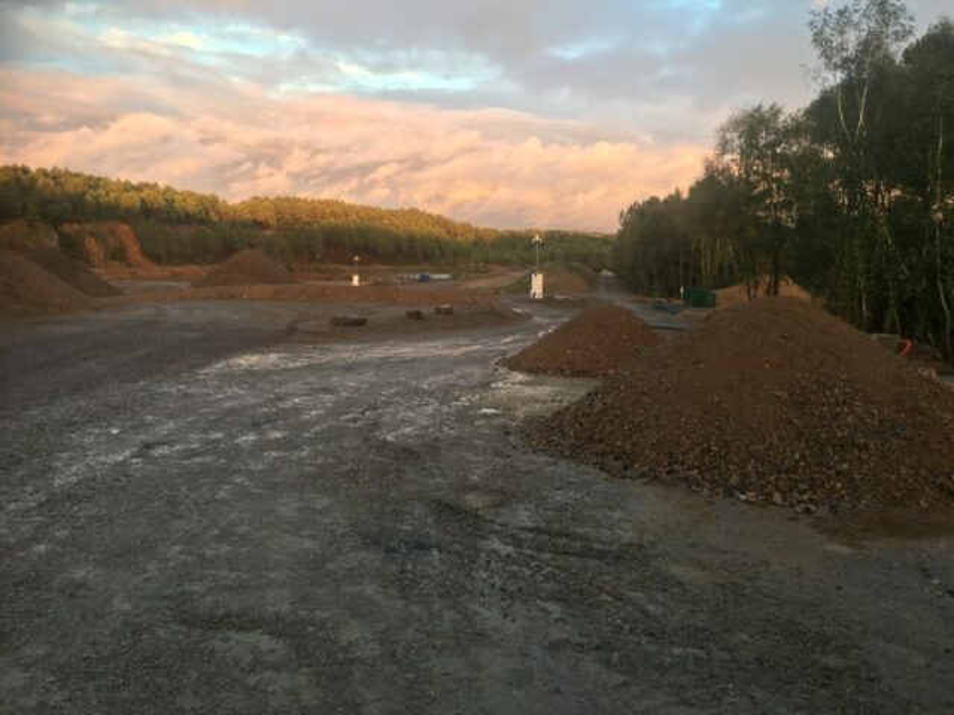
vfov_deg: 48.2
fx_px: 799
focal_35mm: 29
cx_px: 477
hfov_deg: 61.7
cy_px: 358
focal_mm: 4.15
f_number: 2.2
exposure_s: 1/50
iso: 32
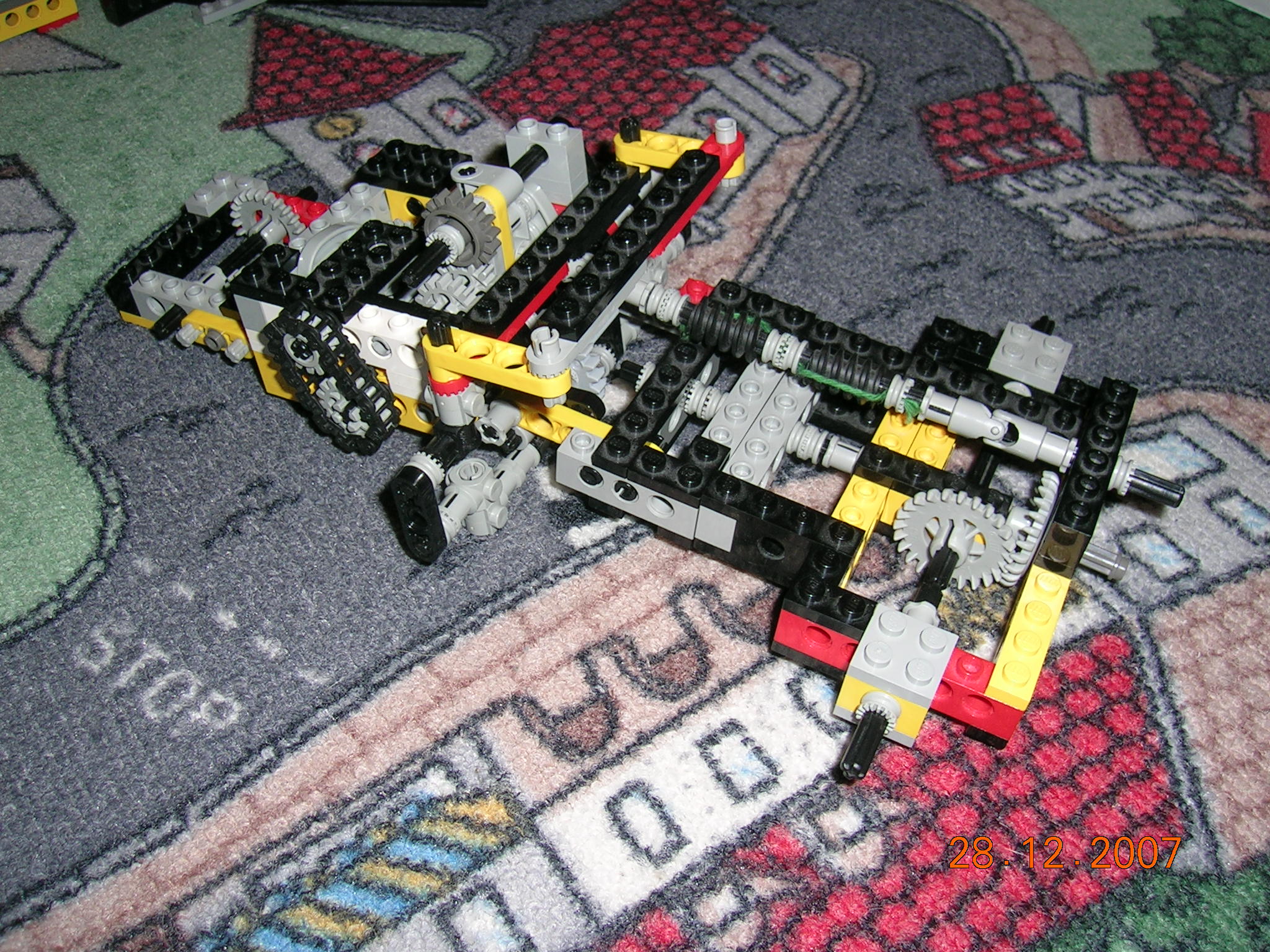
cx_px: 635
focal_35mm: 35
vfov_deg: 40.7
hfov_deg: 52.6
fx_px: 1284
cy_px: 476
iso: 50
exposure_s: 1/60.1
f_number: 4.8
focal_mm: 5.4
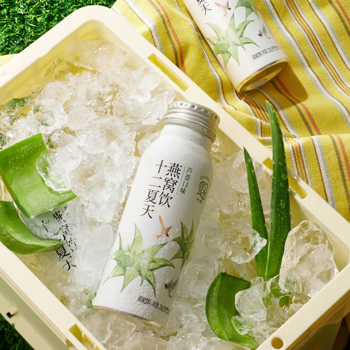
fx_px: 1247
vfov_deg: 15.9
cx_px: 175
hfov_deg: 16.0
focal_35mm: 109
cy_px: 117
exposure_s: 1/125
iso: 160
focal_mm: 85
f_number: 9
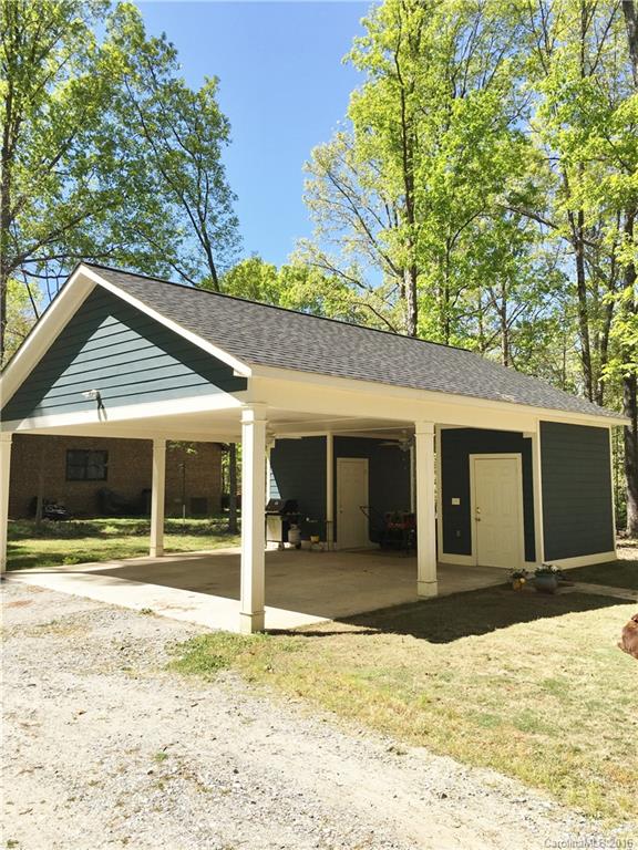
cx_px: 319
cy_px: 425
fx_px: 713
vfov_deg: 61.7
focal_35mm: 29
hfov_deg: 48.2
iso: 25
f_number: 2.2
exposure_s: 1/1012
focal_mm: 4.15
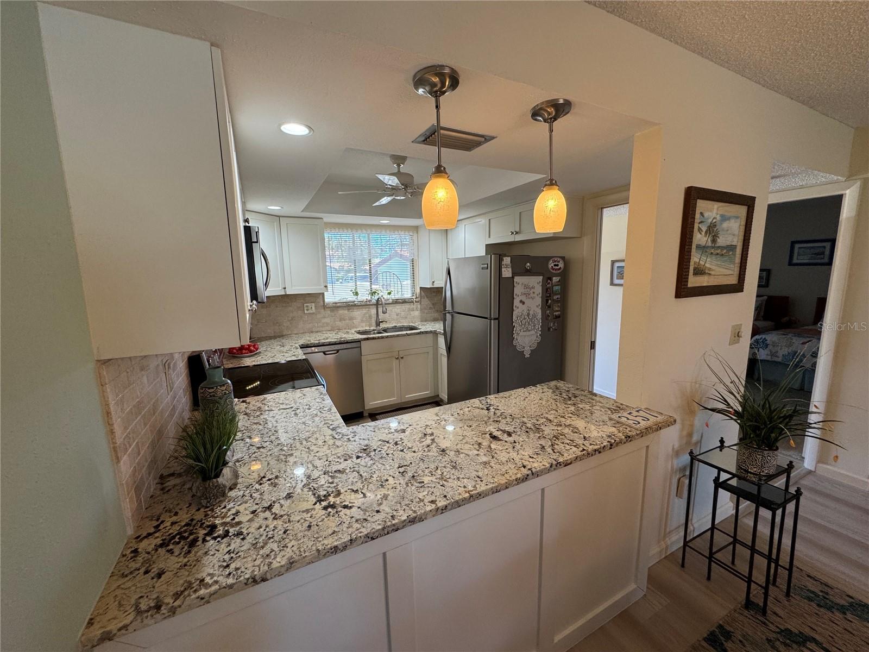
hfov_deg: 102.1
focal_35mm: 14
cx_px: 434
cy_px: 326
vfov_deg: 85.7
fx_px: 351
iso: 160
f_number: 2.2
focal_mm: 2.22
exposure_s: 1/120
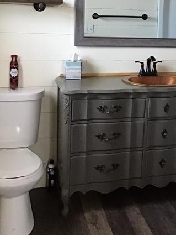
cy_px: 73
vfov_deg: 33.9
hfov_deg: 25.5
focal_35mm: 56
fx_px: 379
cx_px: 151
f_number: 2.4
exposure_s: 1/30
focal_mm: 3.3
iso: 160
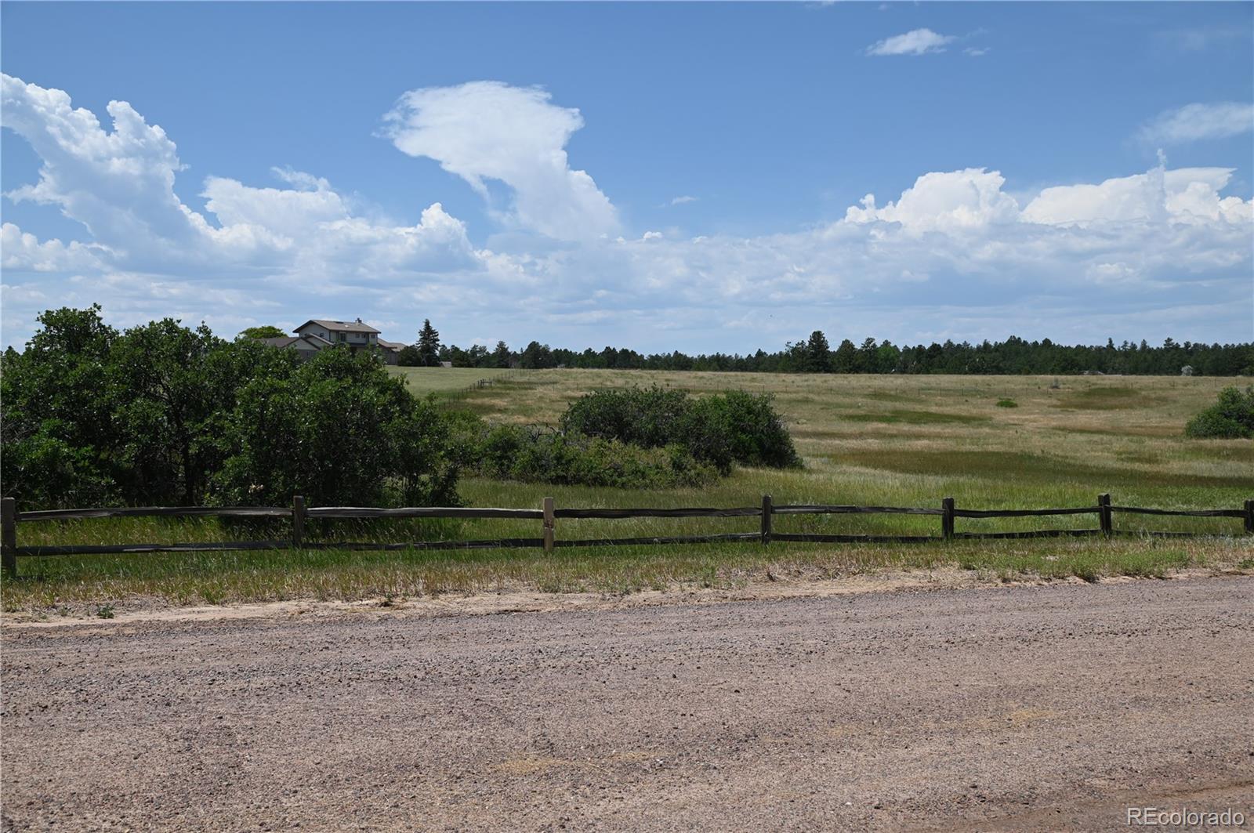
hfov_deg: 50.7
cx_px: 627
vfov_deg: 35.0
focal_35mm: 38
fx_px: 1322
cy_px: 416
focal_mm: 38
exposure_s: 1/400
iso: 100
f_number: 8
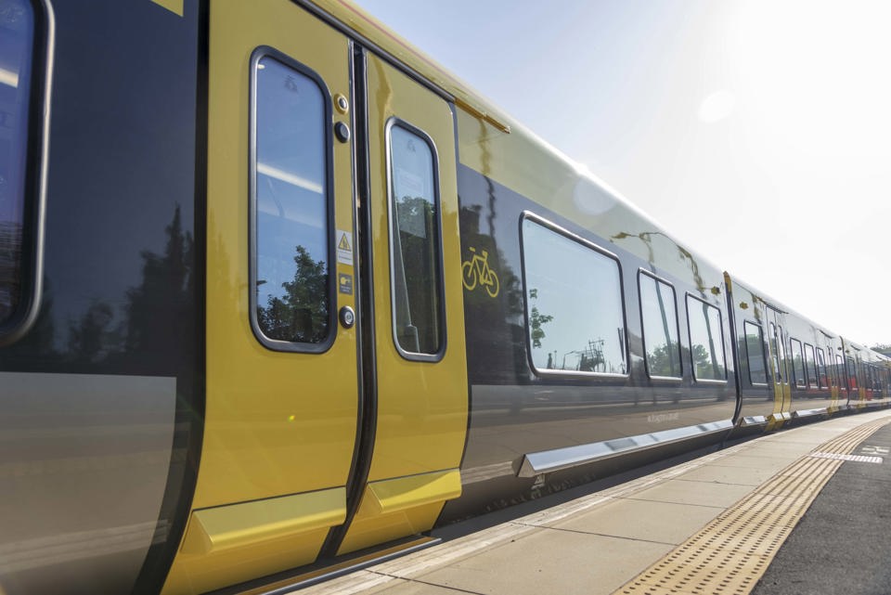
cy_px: 298
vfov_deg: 46.4
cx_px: 446
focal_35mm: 28
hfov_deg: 65.4
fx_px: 693
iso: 100
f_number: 5.6
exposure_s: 1/400
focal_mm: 28
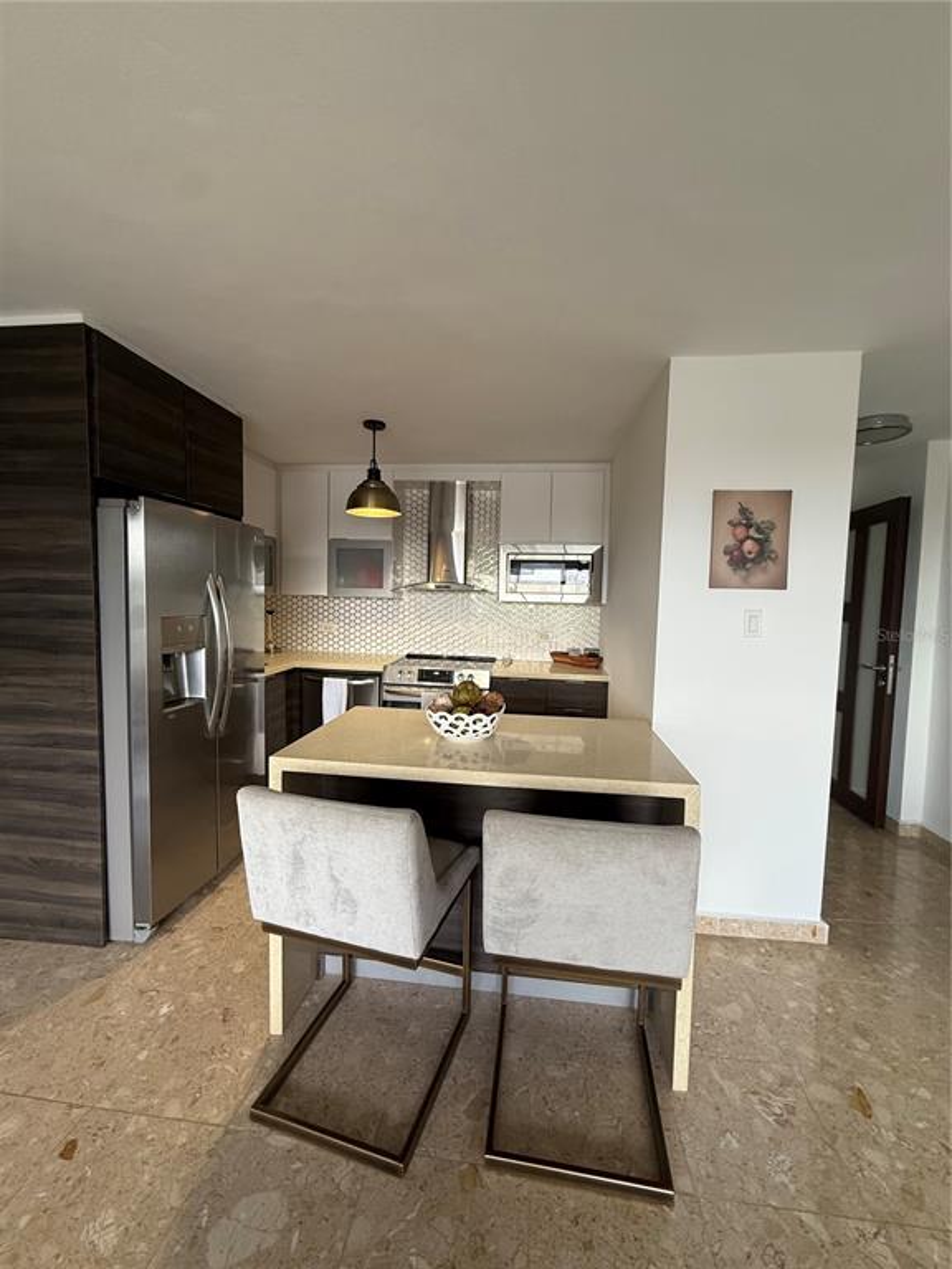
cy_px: 634
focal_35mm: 14
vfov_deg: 102.1
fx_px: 513
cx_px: 476
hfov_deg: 85.7
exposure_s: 1/120
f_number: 2.2
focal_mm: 2.22
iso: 200
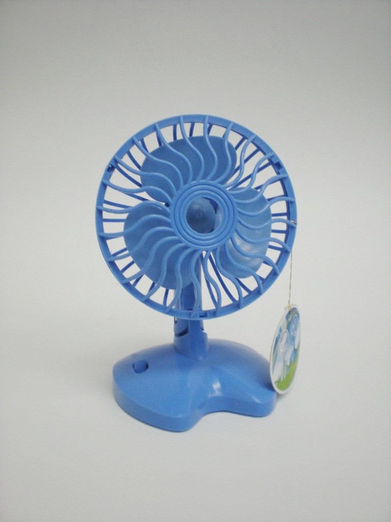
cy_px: 261
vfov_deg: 49.0
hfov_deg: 37.7
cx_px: 196
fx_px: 572
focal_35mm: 38
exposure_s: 1/67.3
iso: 148
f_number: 3.1
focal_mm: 6.3
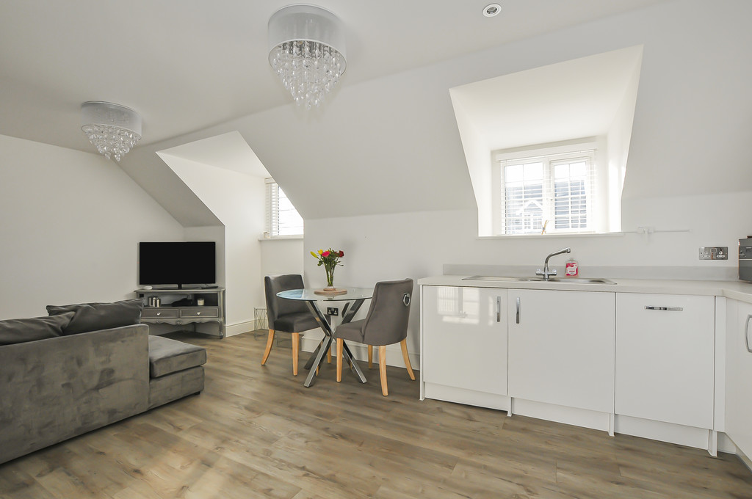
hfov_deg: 100.5
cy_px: 250
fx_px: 313
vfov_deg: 77.2
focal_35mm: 15
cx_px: 376
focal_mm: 10
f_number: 11
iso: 400
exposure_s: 1/40
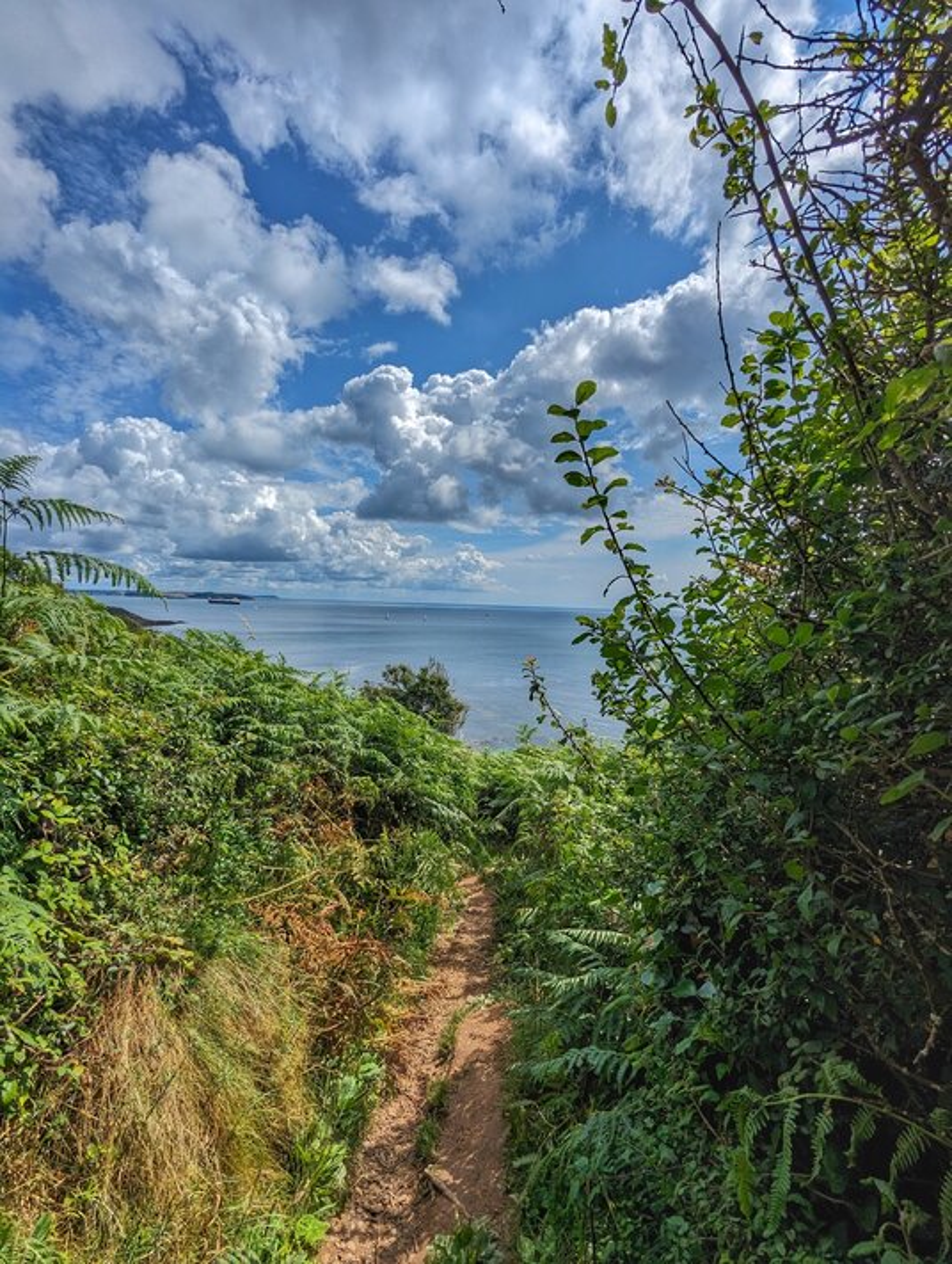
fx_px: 585
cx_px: 476
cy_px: 632
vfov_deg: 94.4
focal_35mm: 16
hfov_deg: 78.3
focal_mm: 2.35
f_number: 2.2
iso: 49
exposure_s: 1/4902
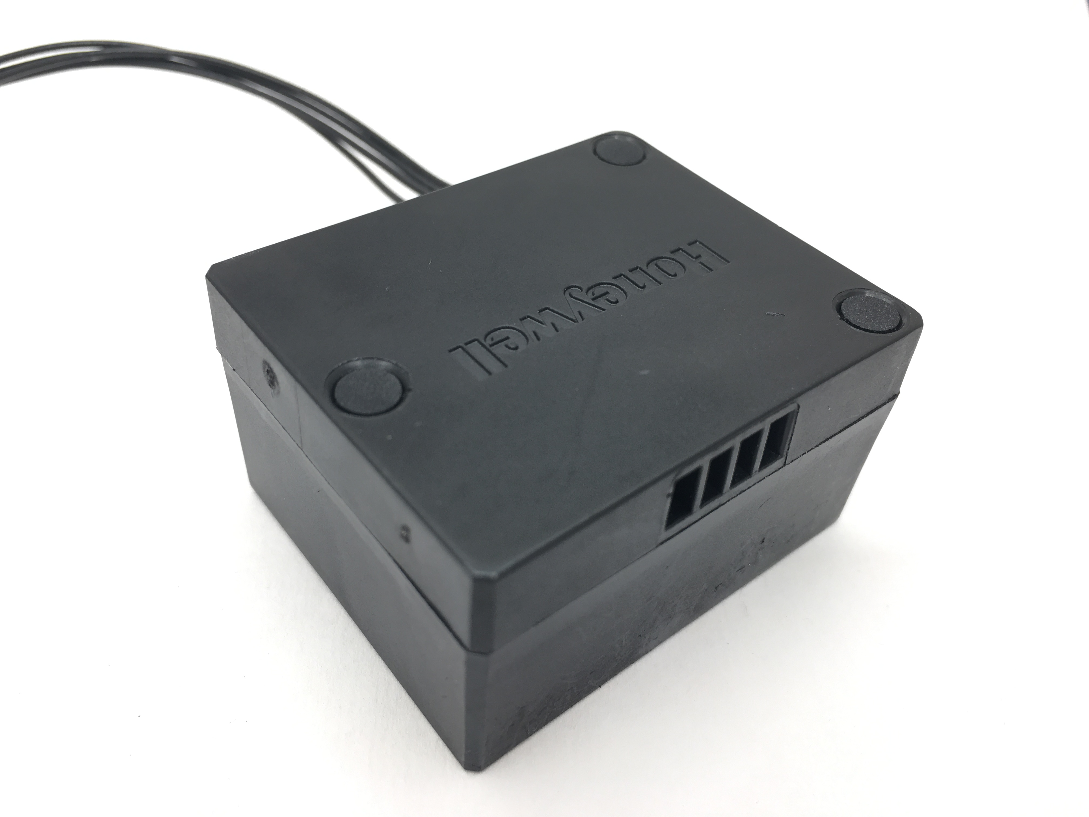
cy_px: 408
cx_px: 544
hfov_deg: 61.7
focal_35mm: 29
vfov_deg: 48.2
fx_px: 912
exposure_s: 1/40
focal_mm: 4.15
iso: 32
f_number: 2.2
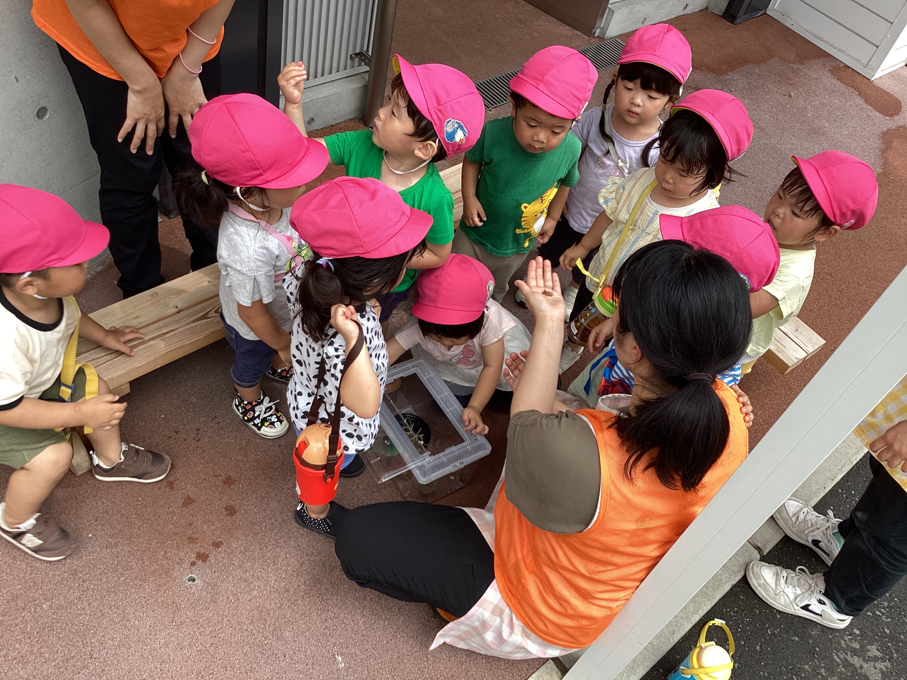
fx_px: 812
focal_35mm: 31
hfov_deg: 58.4
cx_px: 454
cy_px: 340
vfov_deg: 45.4
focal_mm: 3.3
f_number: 2.4
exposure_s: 1/213
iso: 25
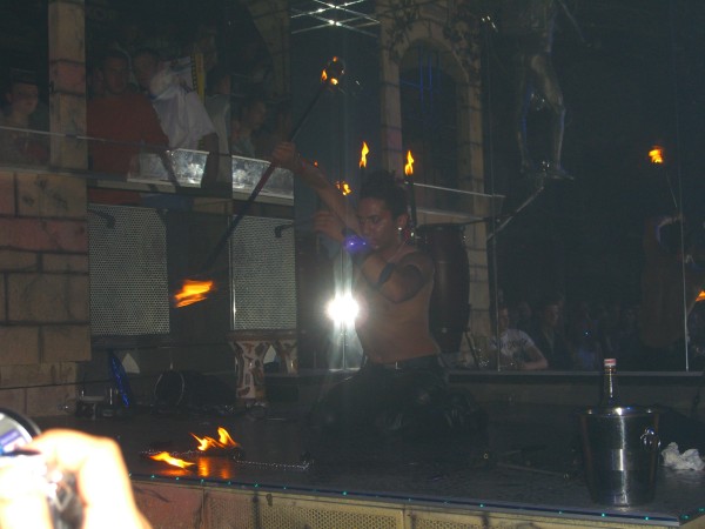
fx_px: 1161
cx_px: 352
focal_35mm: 57
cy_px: 264
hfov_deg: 33.8
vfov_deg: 25.7
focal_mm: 11.8
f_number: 3.6
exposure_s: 1/60
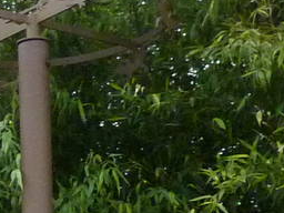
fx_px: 1280
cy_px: 376
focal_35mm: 156
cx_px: -434
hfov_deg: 10.6
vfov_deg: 9.1
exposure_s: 1/500
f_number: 3.3
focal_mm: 4.1
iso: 400
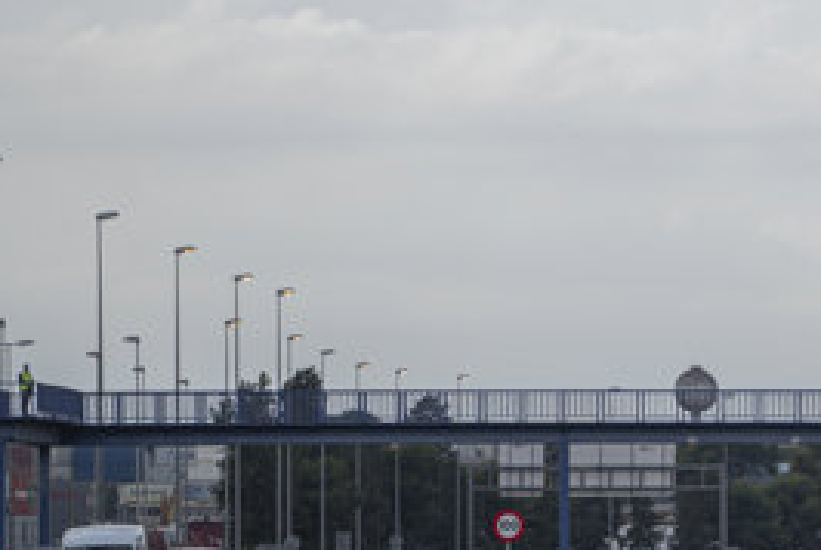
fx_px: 10981
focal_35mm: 481
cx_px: 827
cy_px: 456
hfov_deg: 4.3
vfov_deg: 2.9
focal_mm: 200
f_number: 4
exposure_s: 1/1250
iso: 200
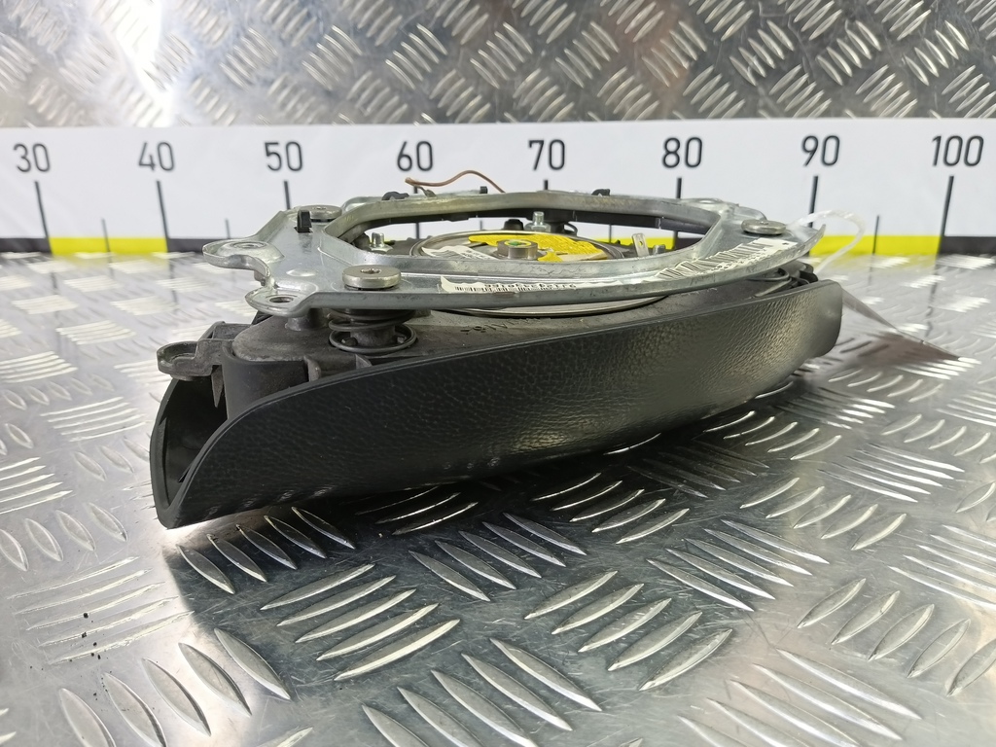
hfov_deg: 73.9
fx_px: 662
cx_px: 498
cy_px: 374
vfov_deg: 58.9
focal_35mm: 23
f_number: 1.6
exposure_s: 1/50
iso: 194
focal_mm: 4.11
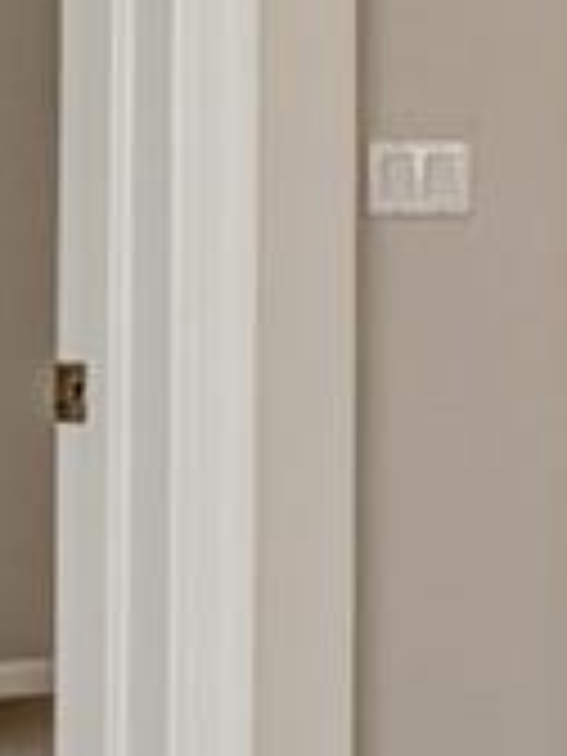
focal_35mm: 128
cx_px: 3056
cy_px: 58
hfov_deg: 5.9
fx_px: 2795
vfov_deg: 15.2
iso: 200
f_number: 5.6
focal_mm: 14
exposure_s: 1/50
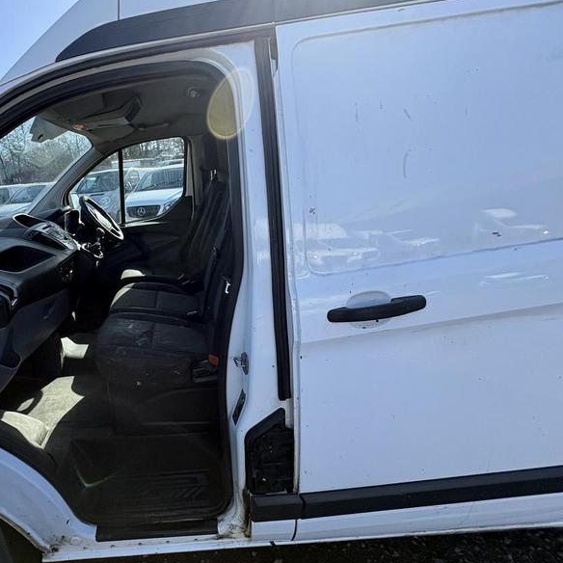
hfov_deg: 73.8
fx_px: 350
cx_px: 163
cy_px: 282
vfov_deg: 77.7
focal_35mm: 19
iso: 64
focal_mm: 2.22
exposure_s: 1/741
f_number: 2.2
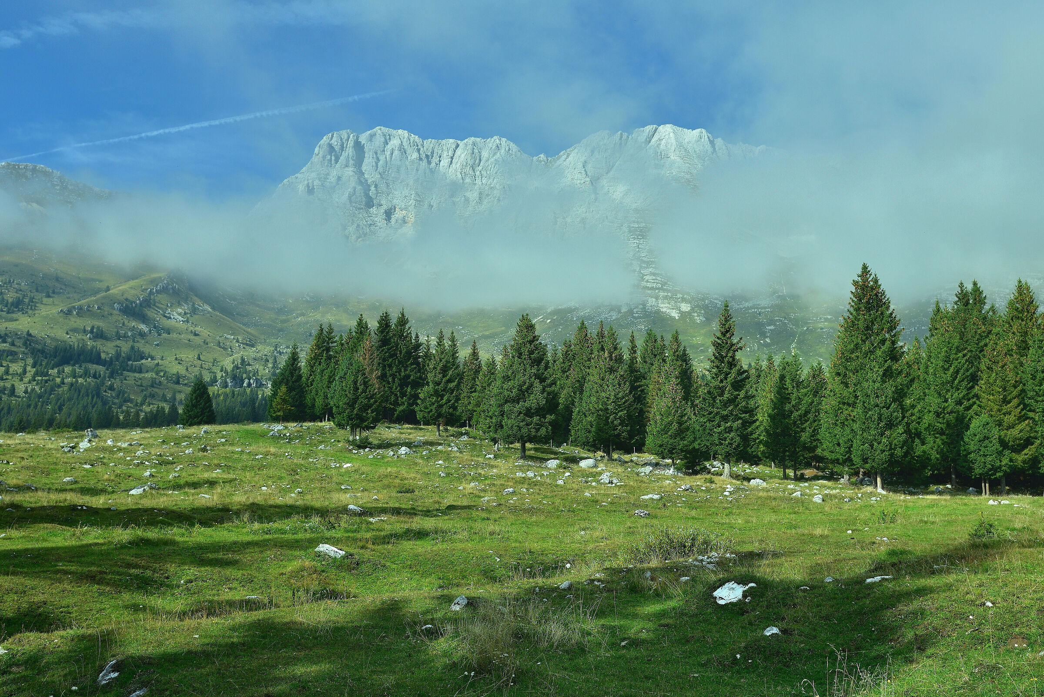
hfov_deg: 54.4
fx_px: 1015
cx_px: 522
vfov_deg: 37.9
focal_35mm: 35
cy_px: 348
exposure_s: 1/320
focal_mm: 35
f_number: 9
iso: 100
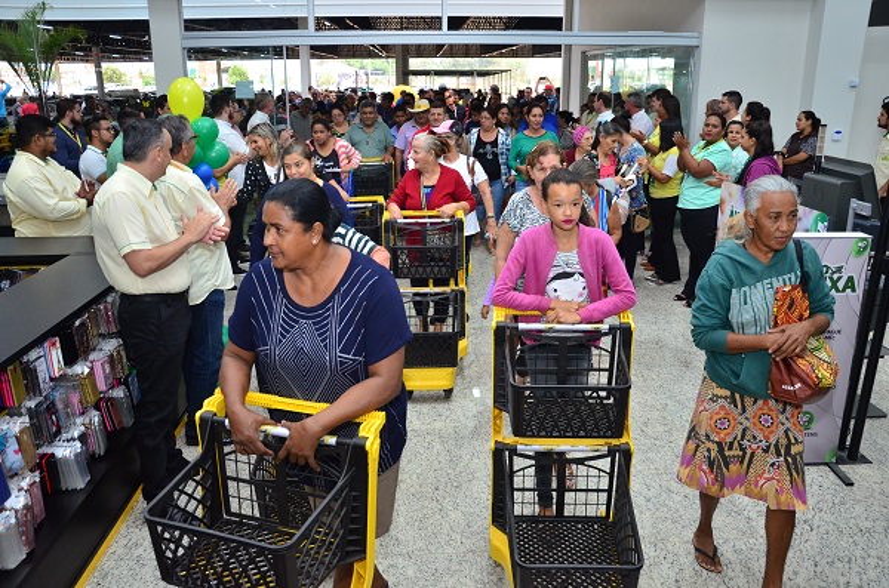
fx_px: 1848
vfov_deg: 18.1
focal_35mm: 75
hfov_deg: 27.1
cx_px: 444
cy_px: 294
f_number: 5
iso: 1250
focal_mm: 50
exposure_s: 1/250
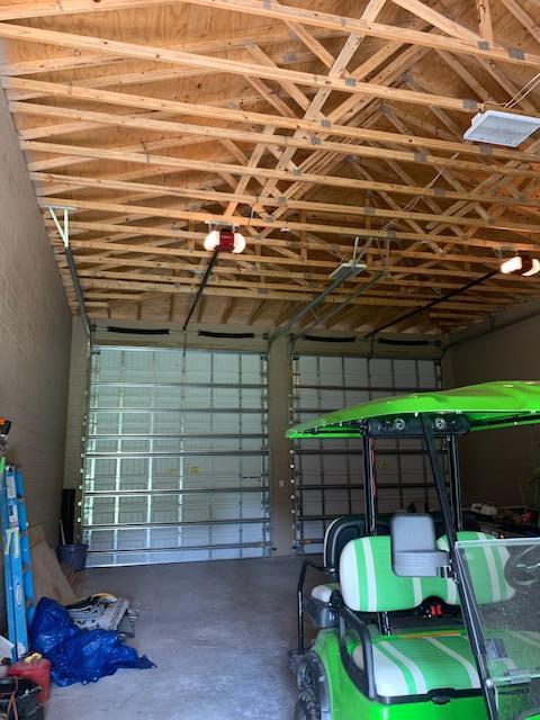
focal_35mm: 26
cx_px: 270
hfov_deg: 53.1
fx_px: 541
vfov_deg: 67.3
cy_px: 360
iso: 250
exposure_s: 1/49
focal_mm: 4.25
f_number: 1.8
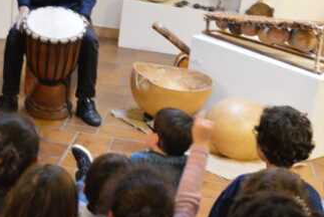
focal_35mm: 49
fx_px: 441
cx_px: 115
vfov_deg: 27.5
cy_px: 77
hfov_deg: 39.9
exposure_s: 1/25
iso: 3200
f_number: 3.8
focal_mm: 22
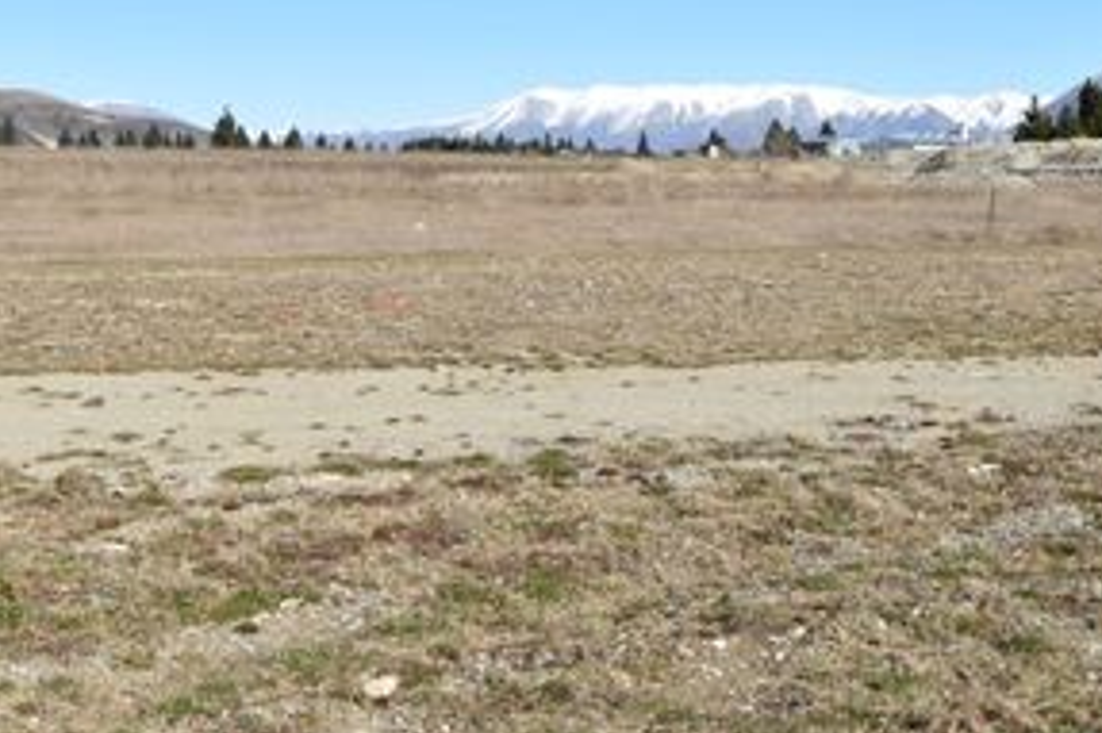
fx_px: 1805
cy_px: 148
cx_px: 772
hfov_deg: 33.5
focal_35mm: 59
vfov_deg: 22.7
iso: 200
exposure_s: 1/400
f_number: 10
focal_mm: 24
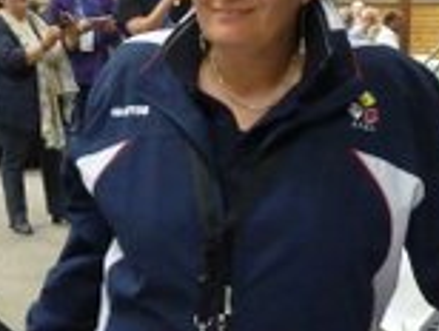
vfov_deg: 17.6
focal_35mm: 84
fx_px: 1067
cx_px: 208
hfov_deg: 23.2
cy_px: 208
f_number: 2.8
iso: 800
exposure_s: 1/30
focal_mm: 4.8
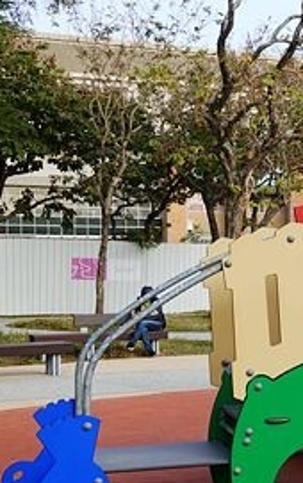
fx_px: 1094
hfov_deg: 13.8
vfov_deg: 24.9
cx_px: 570
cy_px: 286
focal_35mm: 83
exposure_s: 1/320
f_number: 4
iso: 125
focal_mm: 12.51
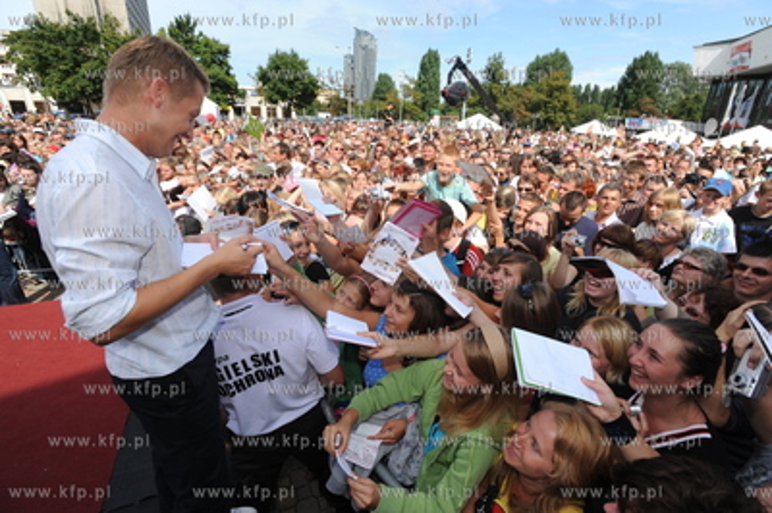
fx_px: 364
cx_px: 386
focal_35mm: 17
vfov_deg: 70.3
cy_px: 256
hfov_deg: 93.3
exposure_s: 1/400
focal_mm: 17
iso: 200
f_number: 8
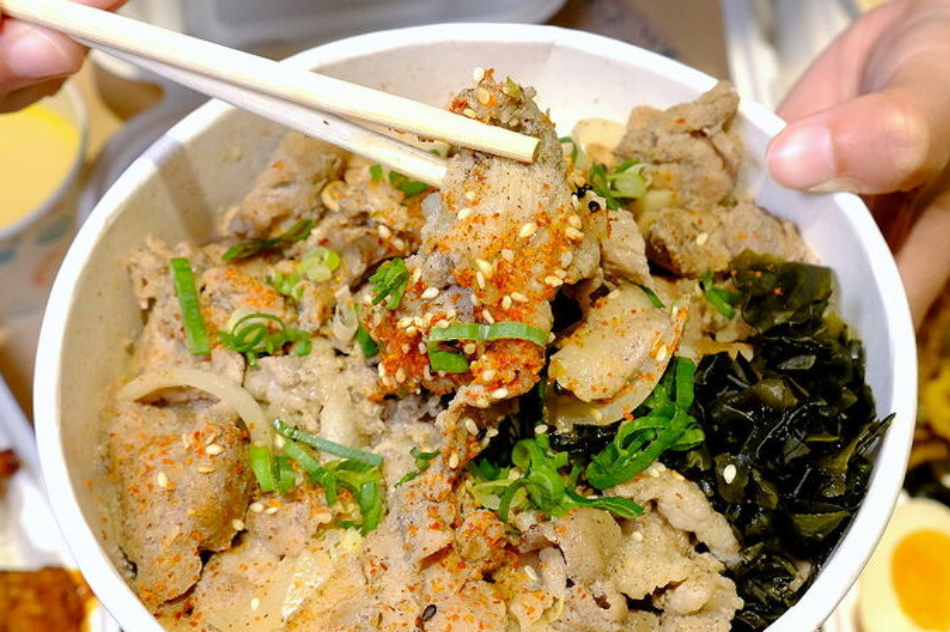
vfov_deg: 38.8
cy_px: 289
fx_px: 897
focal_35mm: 34
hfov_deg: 55.8
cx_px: 500
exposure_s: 1/125
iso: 1250
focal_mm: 18
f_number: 5.6
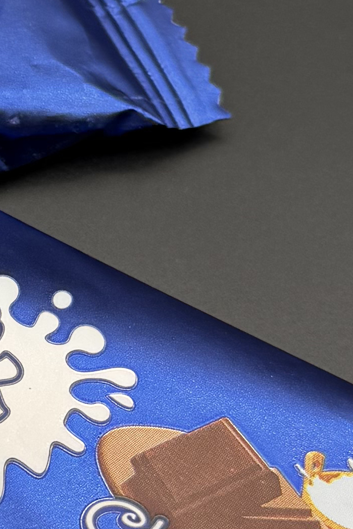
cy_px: 177
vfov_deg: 15.0
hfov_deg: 9.7
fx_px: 2000
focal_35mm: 136
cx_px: -243
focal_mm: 6.76
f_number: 1.78
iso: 64
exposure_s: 1/100
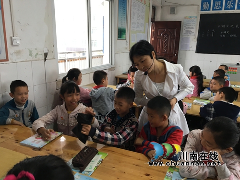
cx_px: 120
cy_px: 90
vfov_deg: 48.2
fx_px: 201
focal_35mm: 29
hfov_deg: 61.7
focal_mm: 4.15
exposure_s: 1/33
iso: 80
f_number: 2.2
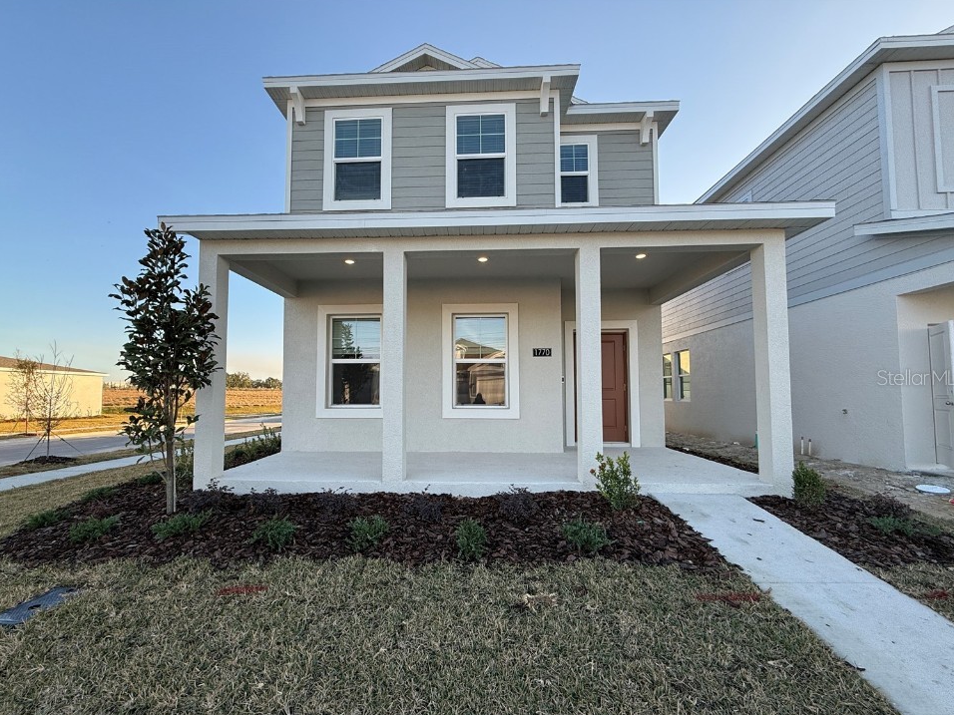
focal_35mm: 15
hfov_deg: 98.1
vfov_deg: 81.7
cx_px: 460
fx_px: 413
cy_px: 377
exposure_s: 1/351
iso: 50
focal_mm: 2.22
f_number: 2.2
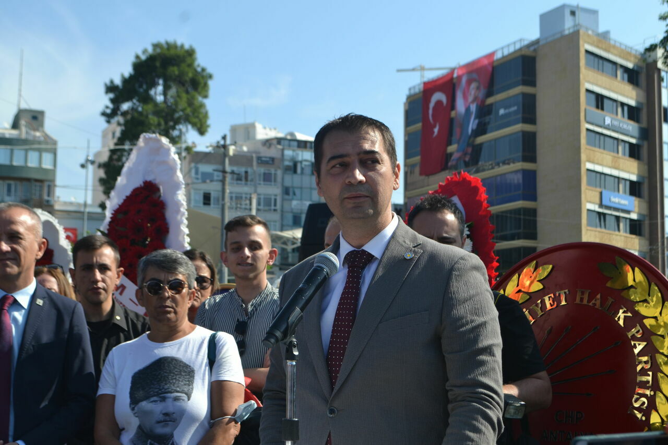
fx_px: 1002
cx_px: 334
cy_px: 222
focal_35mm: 54
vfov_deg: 25.1
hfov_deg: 36.9
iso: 100
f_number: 8
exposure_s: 1/250
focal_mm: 36
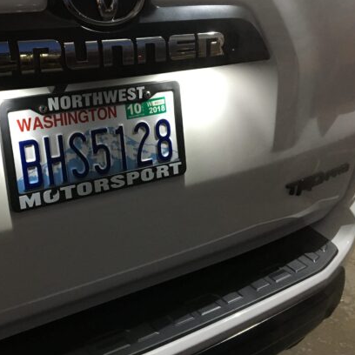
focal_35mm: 44
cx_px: 101
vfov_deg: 38.3
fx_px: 511
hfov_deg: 37.6
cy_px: 167
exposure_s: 1/30
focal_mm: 4.15
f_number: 2.2
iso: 200
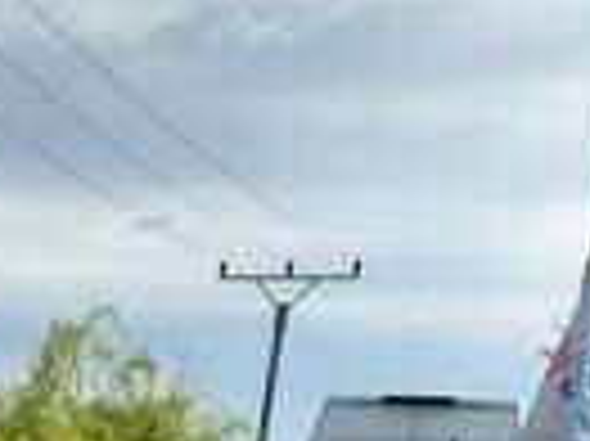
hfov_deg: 9.6
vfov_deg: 7.3
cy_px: 1292
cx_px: -860
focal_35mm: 180
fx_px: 3065
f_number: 1.8
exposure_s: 1/1640
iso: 25
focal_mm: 5.4
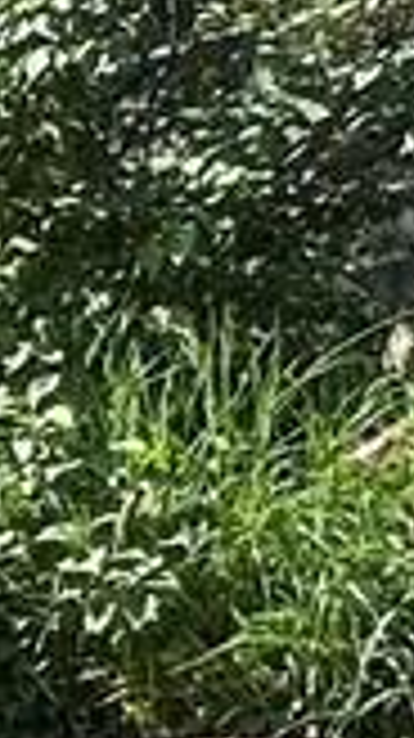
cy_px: 954
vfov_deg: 13.9
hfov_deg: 6.3
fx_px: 2914
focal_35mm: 149
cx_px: -1386
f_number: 2.2
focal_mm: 2.22
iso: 40
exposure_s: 1/720
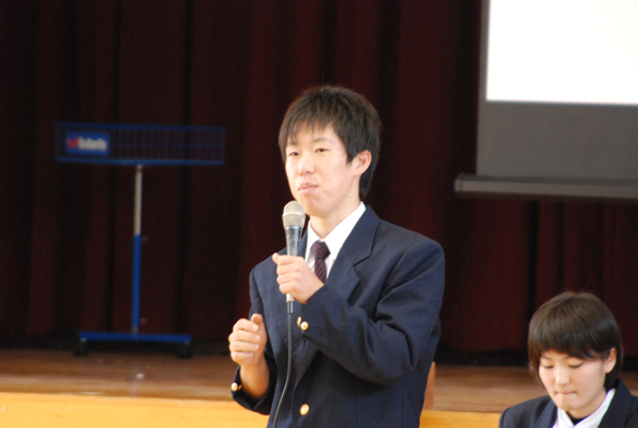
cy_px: 214
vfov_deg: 3.1
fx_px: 7987
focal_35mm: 450
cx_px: 319
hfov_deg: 4.6
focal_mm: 300
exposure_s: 1/30
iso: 1600
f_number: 6.3
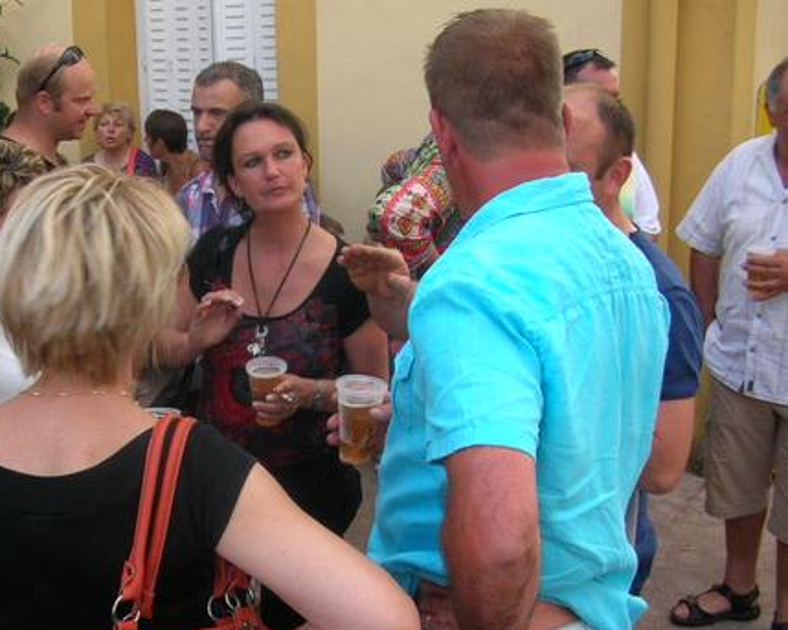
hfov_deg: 36.2
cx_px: 241
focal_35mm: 51
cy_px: 411
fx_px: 1189
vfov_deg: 29.5
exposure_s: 1/120
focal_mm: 5.8
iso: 50
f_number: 2.8
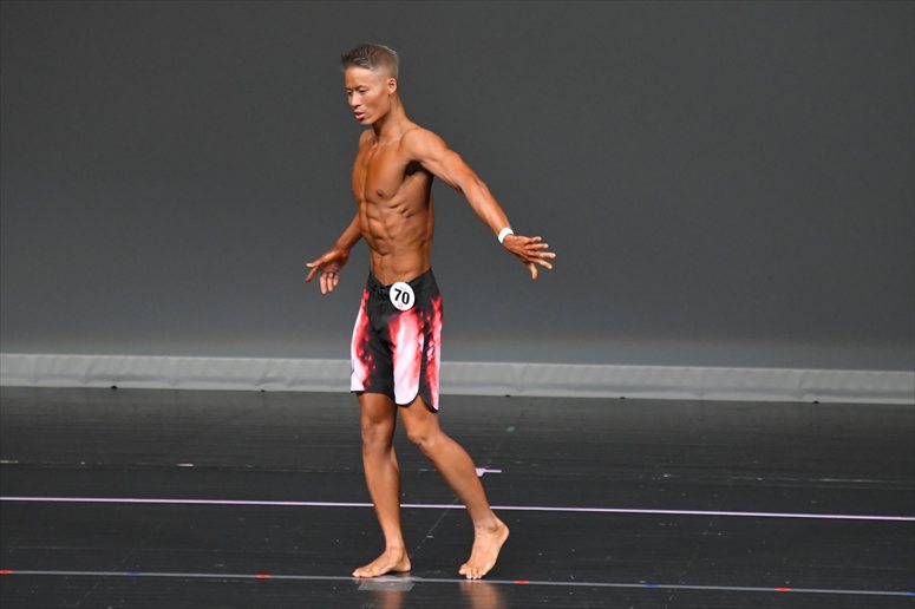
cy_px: 304
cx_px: 458
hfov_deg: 6.5
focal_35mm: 315
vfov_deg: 4.4
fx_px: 8002
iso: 4000
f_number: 5.6
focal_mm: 210
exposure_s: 1/400
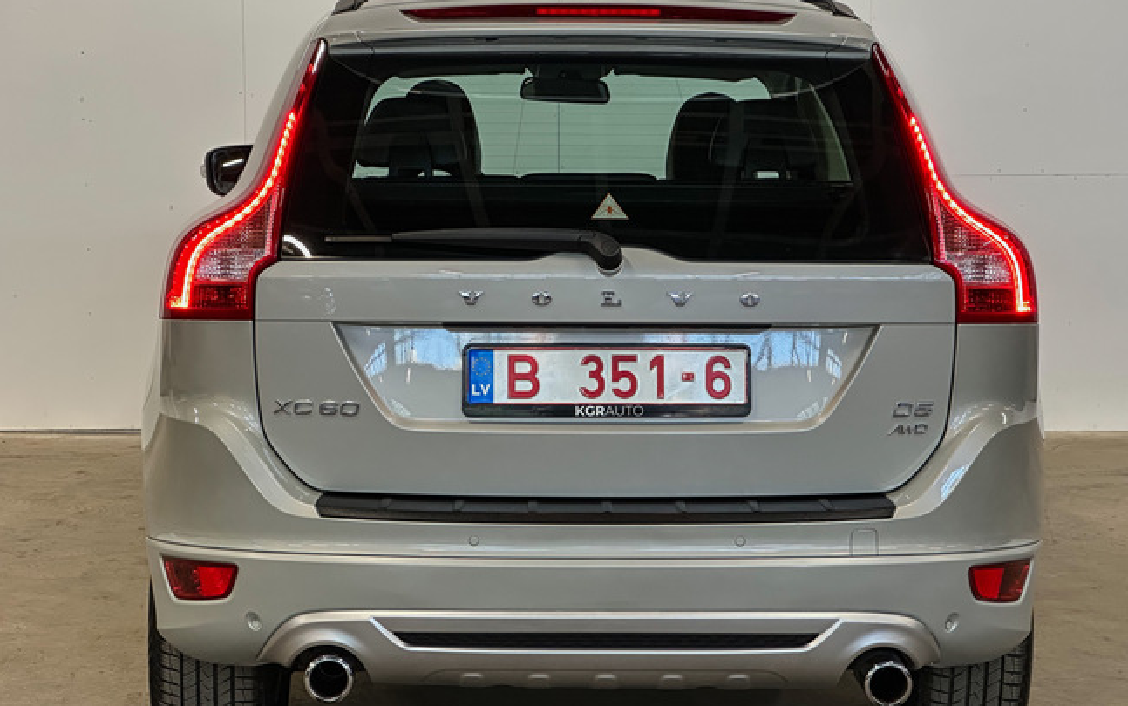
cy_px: 347
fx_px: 2522
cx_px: 565
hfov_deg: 25.2
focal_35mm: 82
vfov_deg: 15.9
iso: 250
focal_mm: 9
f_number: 2.8
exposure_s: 1/54
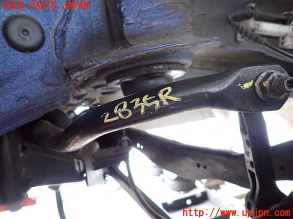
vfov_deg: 54.9
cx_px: 146
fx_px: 212
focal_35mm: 25
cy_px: 110
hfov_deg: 69.4
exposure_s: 1/30
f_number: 2
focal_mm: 4.5
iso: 320
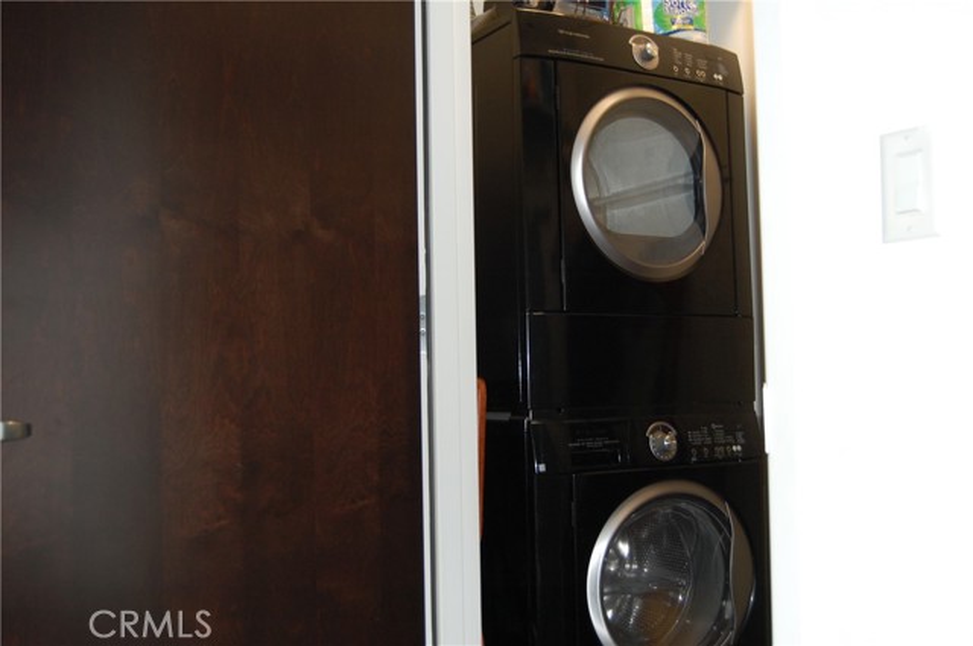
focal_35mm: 39
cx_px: 486
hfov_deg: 49.6
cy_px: 323
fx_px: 1053
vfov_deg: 34.1
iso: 400
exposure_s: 1/60
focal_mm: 26
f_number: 4
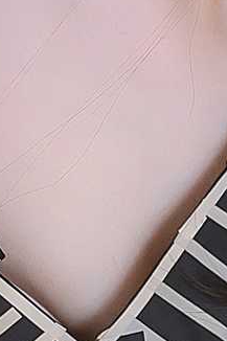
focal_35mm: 346
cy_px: 431
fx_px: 3276
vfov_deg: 5.9
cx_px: 301
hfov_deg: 4.0
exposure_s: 1/60
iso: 640
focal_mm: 50
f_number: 4
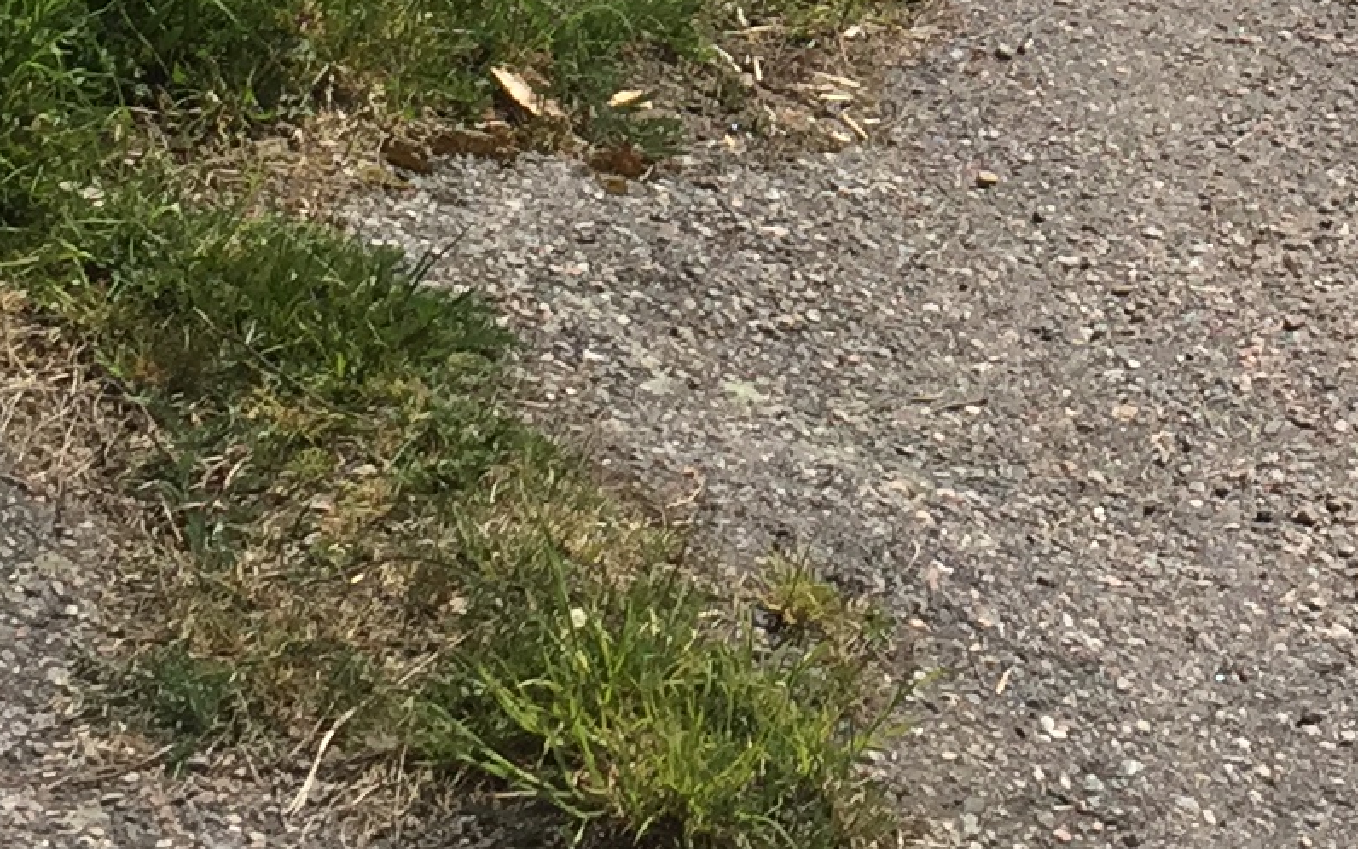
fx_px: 4665
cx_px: 1237
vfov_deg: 9.6
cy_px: -907
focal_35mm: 126
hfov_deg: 16.3
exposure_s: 1/2825
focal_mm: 4.15
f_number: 2.2
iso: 32
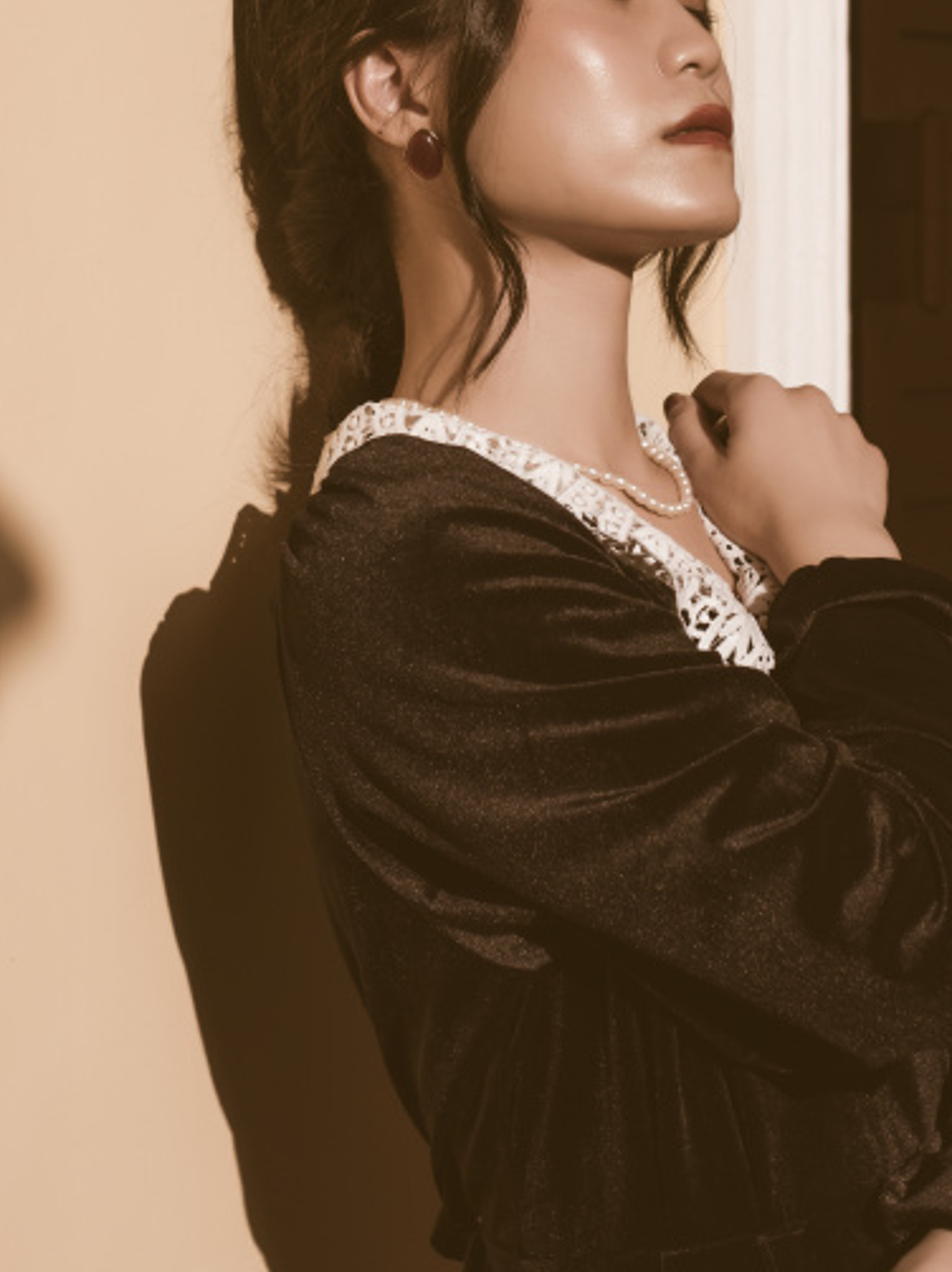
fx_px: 4221
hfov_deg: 12.9
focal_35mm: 115
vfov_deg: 16.9
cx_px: 490
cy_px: 96
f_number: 3.5
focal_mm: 50
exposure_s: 1/2500
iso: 100
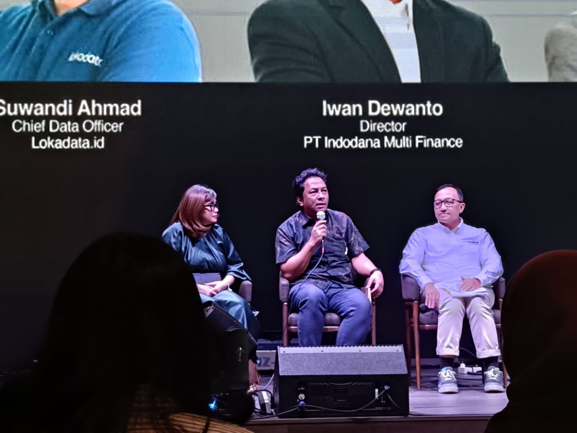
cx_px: 288
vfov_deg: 22.6
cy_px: 216
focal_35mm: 65
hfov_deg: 29.8
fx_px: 1083
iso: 800
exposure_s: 1/50
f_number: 1.7
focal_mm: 4.7
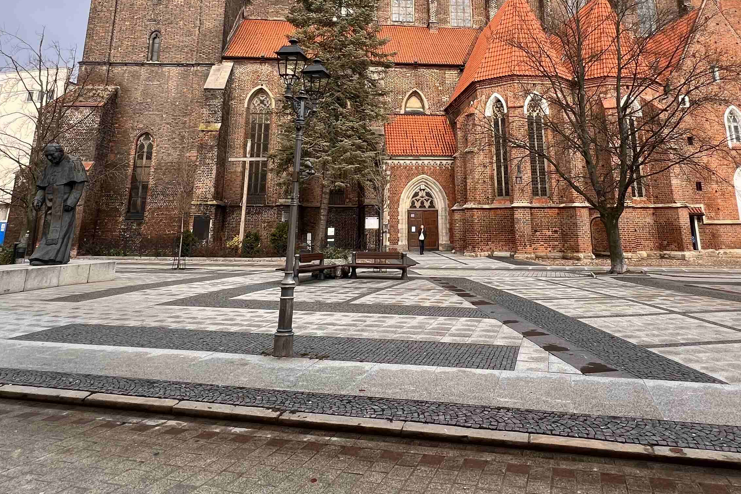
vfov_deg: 49.1
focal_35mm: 24
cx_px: 418
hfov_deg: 73.4
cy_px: 79
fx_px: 494
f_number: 1.8
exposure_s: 1/303
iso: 32
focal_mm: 1.57
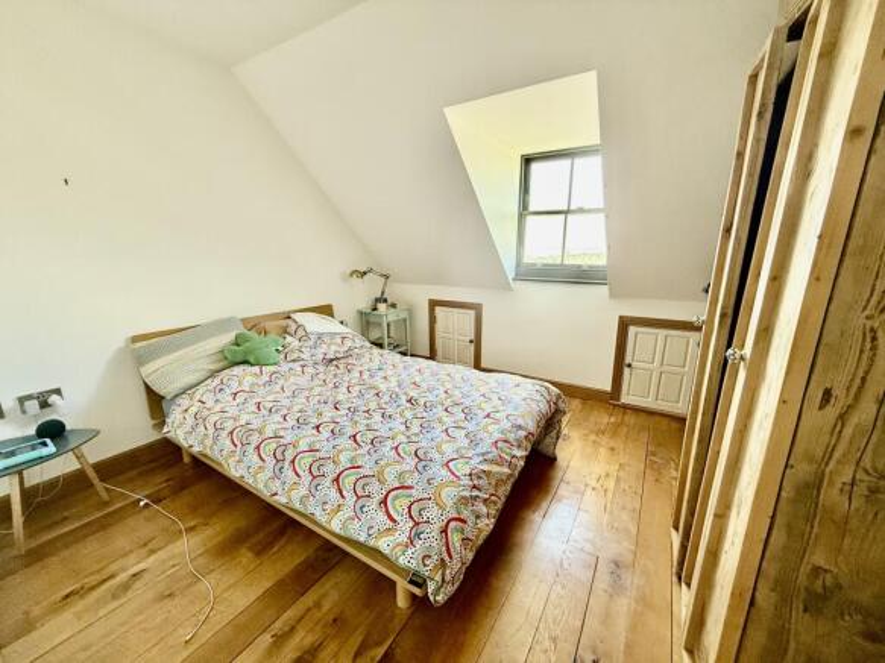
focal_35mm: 14
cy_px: 332
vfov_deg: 85.7
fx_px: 358
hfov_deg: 102.1
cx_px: 442
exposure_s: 1/99
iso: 250
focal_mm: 2.22
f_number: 2.2
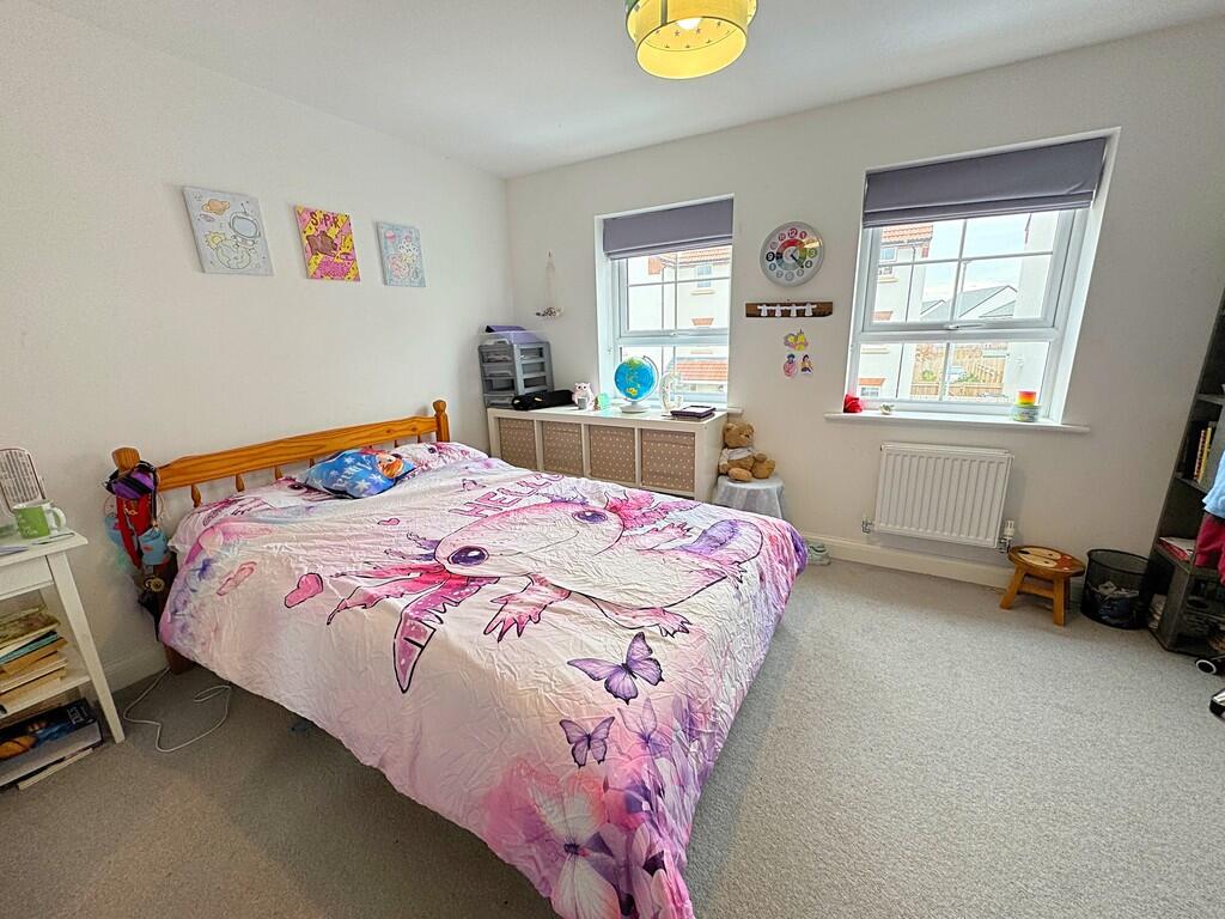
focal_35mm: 14
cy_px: 460
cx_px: 612
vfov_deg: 85.7
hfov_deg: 102.1
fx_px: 495
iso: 80
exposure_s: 1/100
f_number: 2.2
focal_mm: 2.22
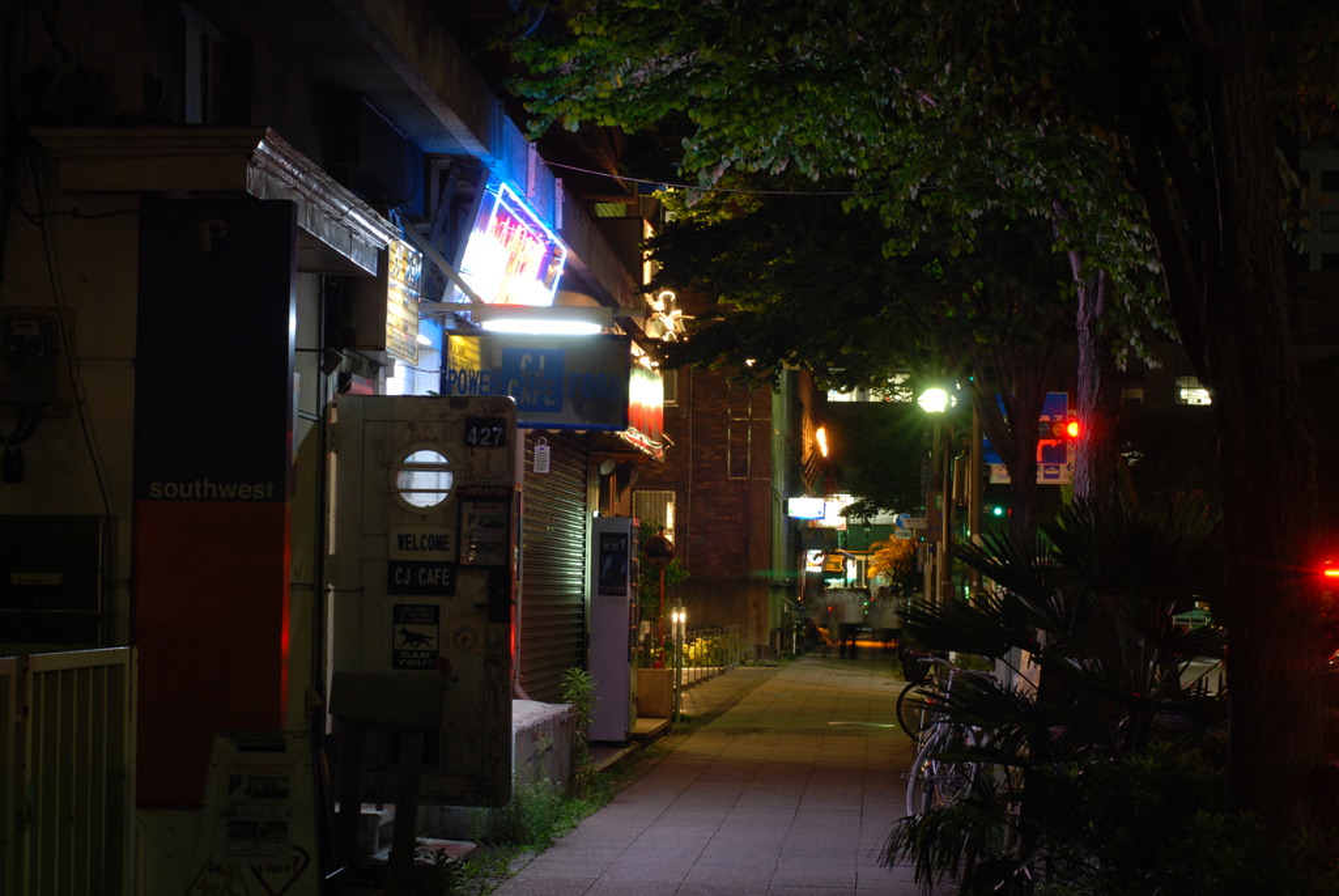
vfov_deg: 18.2
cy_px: 448
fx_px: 2792
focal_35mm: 75
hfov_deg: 27.0
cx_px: 670
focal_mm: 50
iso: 100
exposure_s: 1.8
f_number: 9
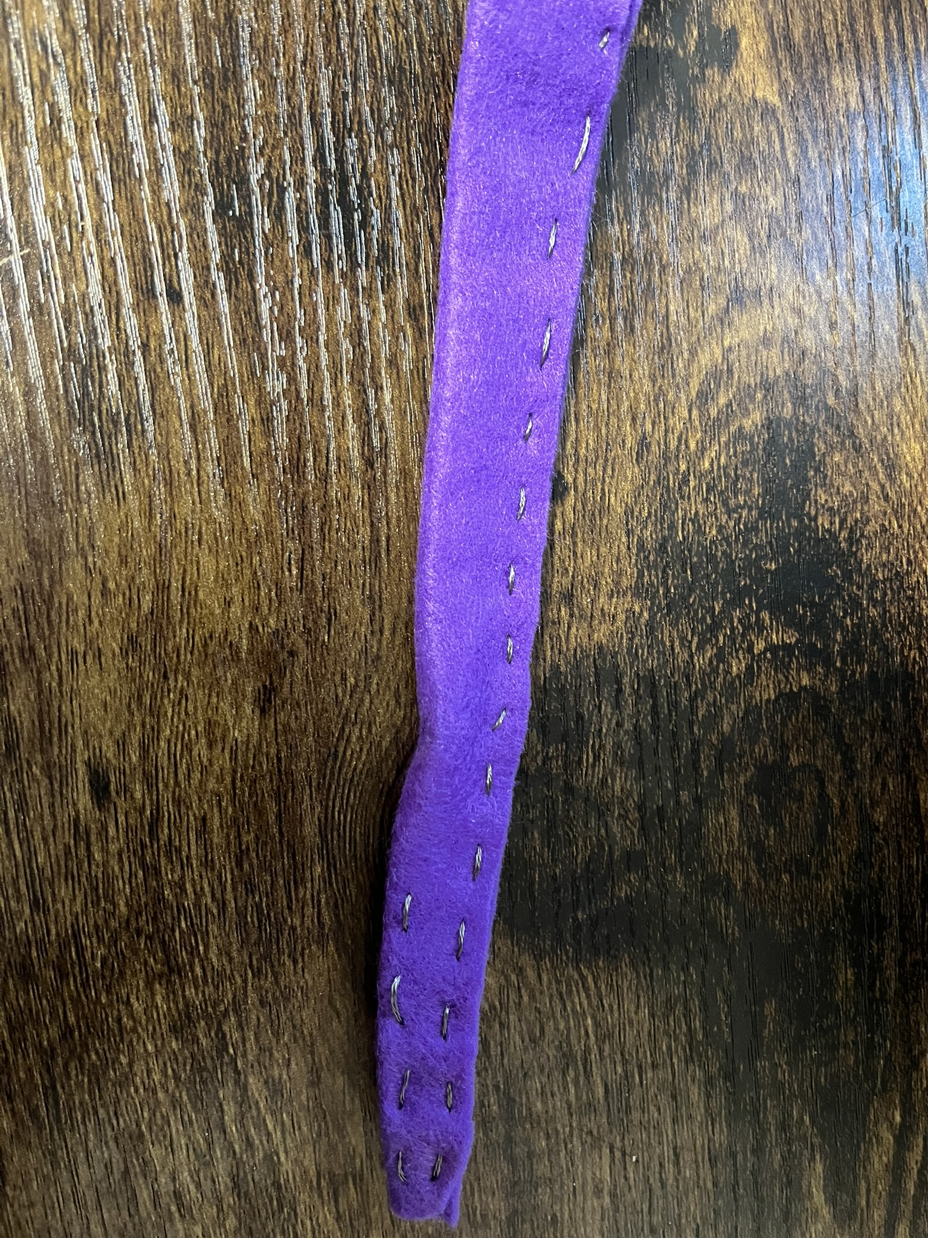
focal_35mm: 26
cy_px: 619
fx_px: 929
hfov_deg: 53.1
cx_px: 464
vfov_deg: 67.3
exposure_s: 1/30
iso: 500
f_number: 1.6
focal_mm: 5.1
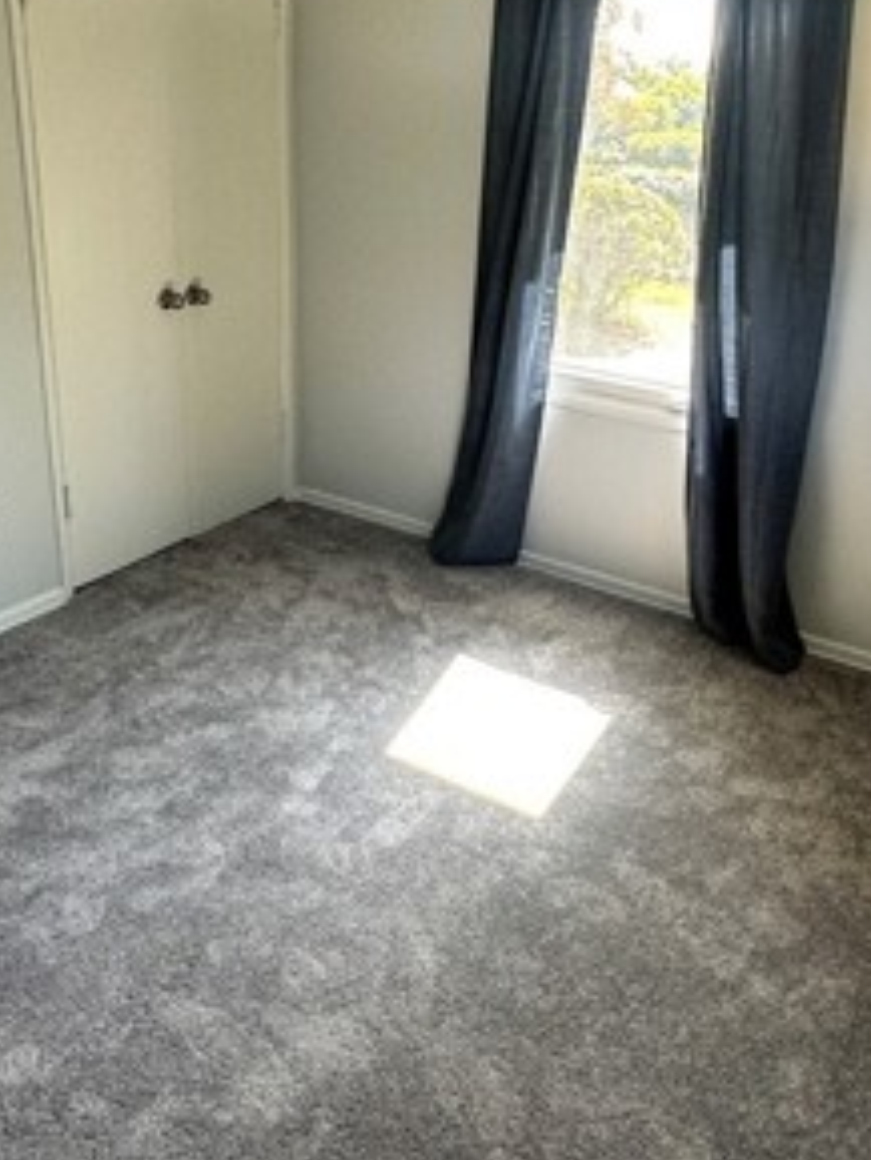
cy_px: 454
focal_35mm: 31
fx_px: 1039
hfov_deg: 45.3
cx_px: 498
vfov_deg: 57.8
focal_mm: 2.22
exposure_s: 1/120
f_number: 2.2
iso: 160
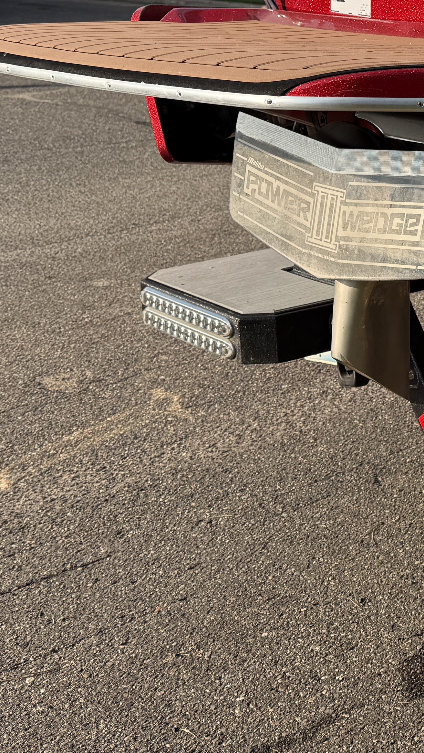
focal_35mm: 64
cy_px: 109
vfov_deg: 31.6
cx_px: 630
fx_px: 1279
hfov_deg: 17.1
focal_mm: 6.76
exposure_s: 1/3759
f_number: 1.78
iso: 80
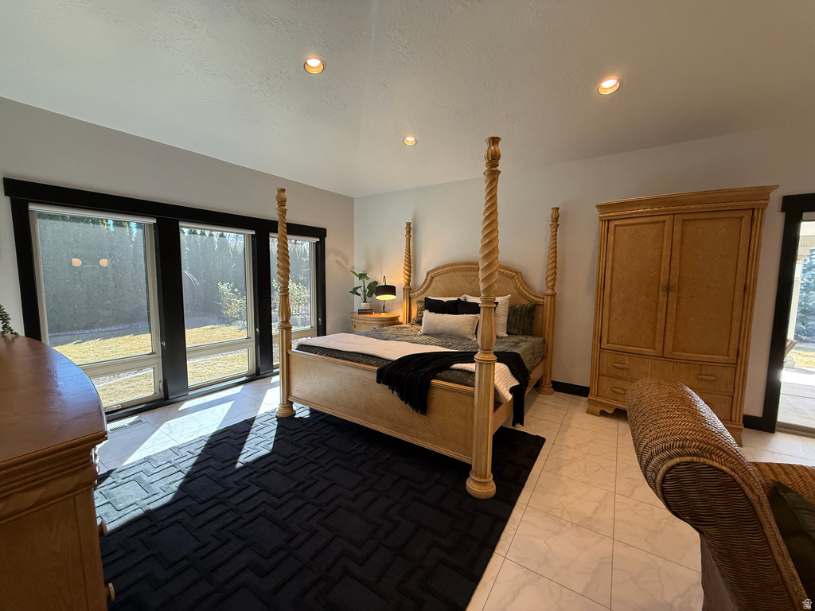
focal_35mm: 14
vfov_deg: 85.7
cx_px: 408
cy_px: 306
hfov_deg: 102.1
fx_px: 330
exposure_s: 1/120
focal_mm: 2.22
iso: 320
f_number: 2.2
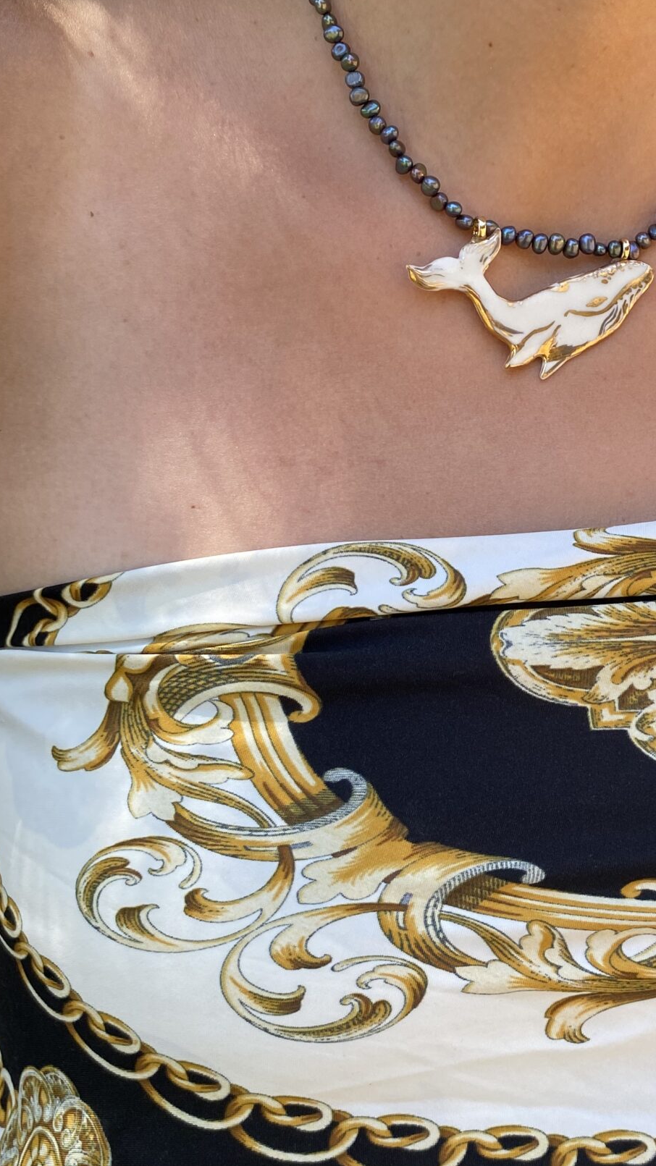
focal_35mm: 45
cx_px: 540
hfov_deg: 26.0
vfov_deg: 45.4
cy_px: 504
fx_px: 1392
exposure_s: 1/274
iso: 32
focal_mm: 4.25
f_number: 1.8
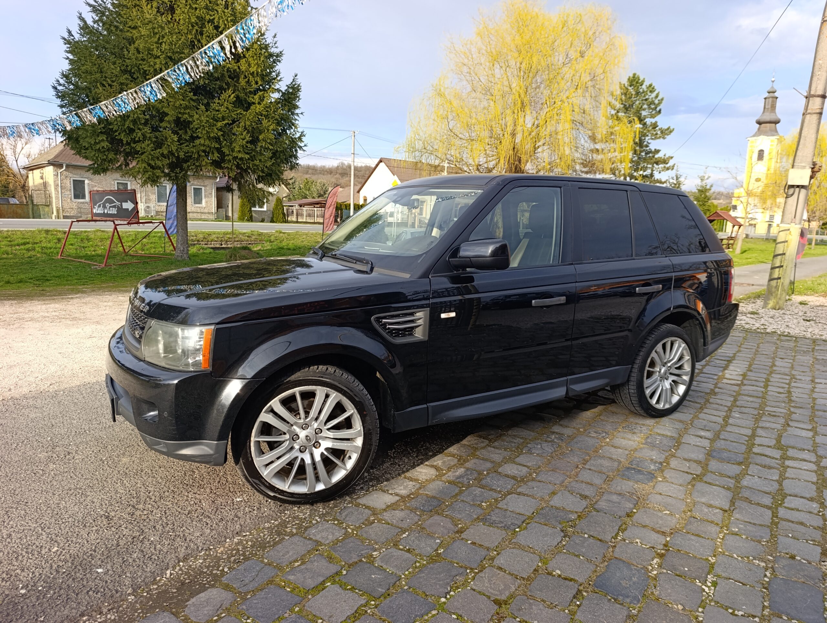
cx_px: 414
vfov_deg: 59.0
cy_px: 312
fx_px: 550
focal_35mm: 23
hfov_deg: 73.8
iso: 50
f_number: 1.6
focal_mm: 6.14
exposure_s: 1/273
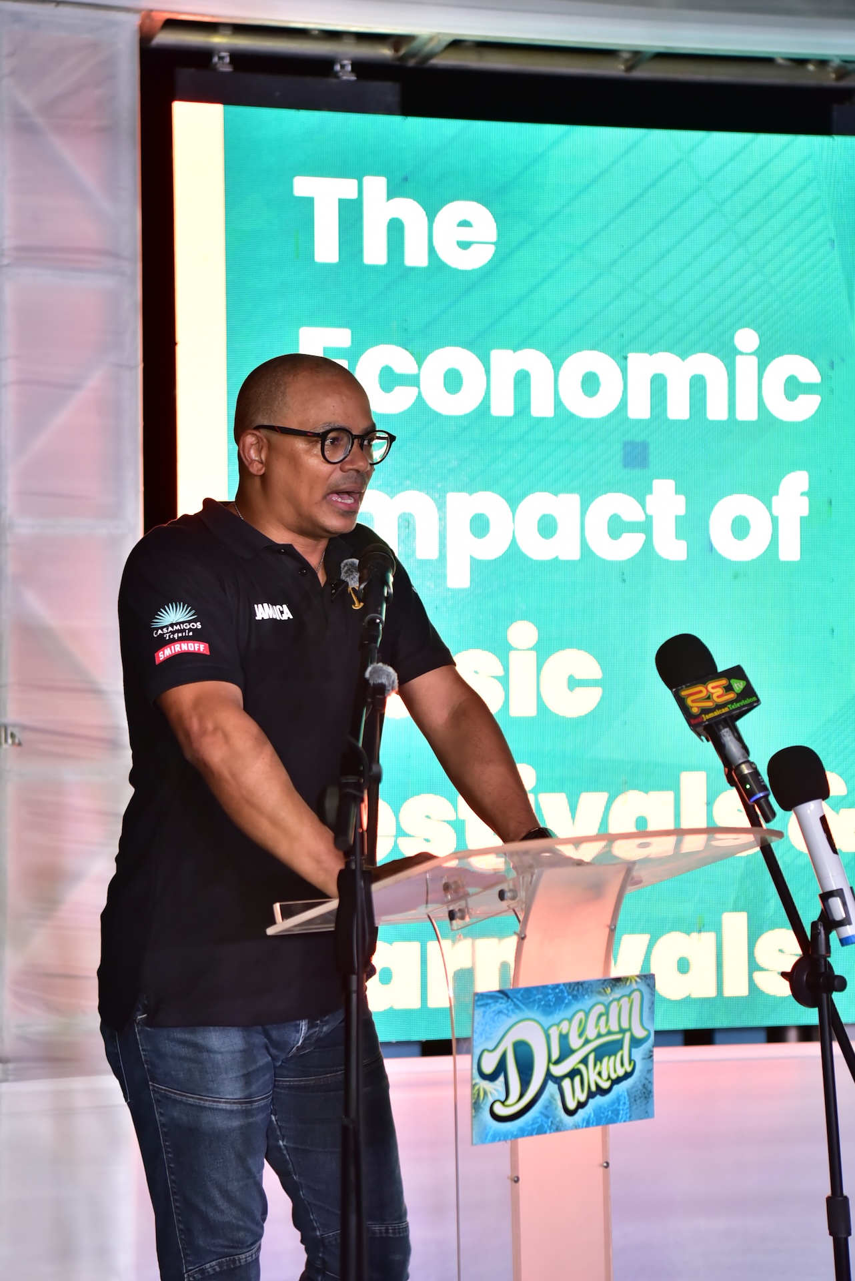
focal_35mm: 70
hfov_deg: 19.5
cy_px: 640
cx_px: 428
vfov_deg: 28.8
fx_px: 2491
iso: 1000
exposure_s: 1/200
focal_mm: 70
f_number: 2.8
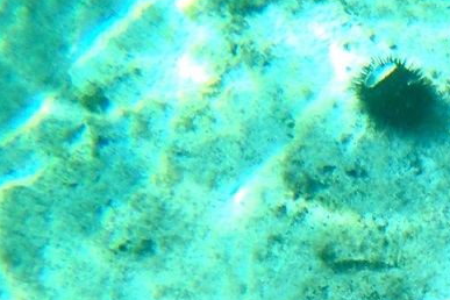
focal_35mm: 118
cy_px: 523
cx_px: 872
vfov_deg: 10.9
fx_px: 1475
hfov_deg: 14.6
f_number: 3.9
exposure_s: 1/200
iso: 80
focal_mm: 5
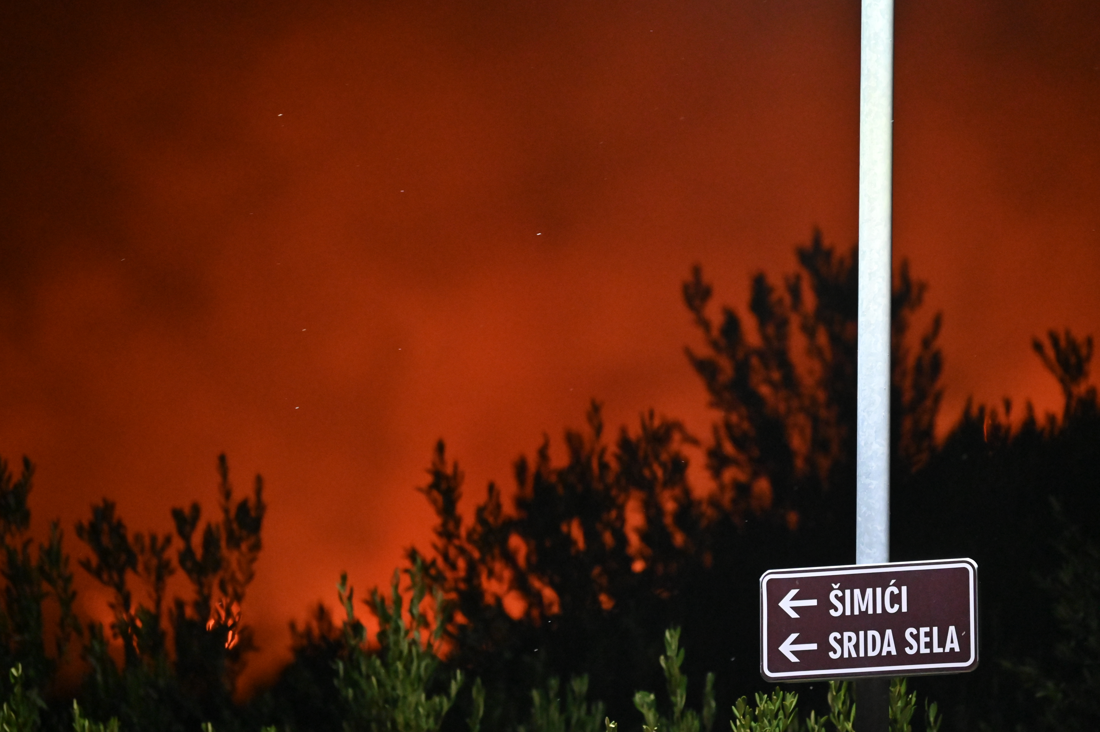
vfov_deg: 6.9
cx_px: 550
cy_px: 366
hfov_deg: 10.3
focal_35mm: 200
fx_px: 6107
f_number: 3.5
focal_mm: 200
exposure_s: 1/250
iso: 8000
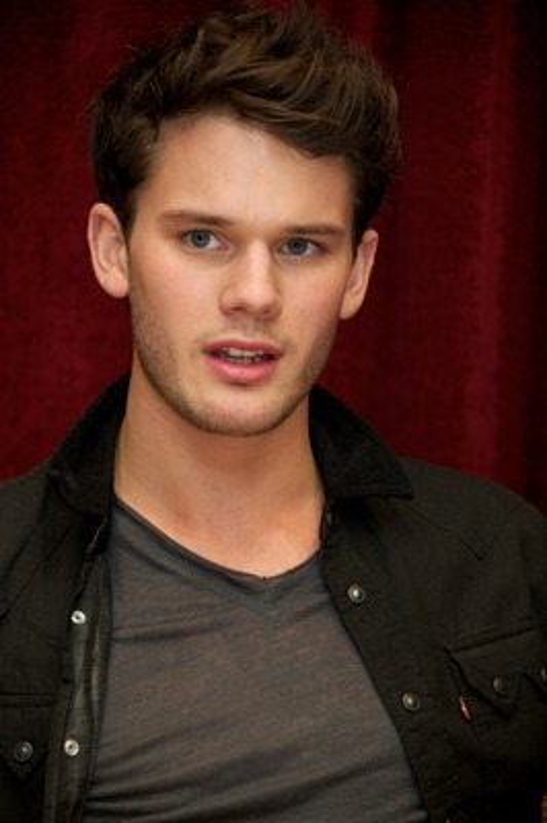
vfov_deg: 9.0
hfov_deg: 6.0
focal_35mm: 230
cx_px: 274
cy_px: 412
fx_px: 5251
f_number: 6.3
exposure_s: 1/60
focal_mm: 230
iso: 1000
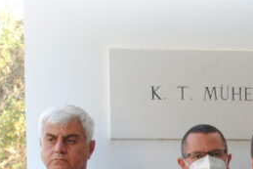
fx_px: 1209
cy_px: 332
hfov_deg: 11.3
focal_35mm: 172
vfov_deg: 7.7
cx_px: 427
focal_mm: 29
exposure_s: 1/80
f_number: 4.5
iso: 200
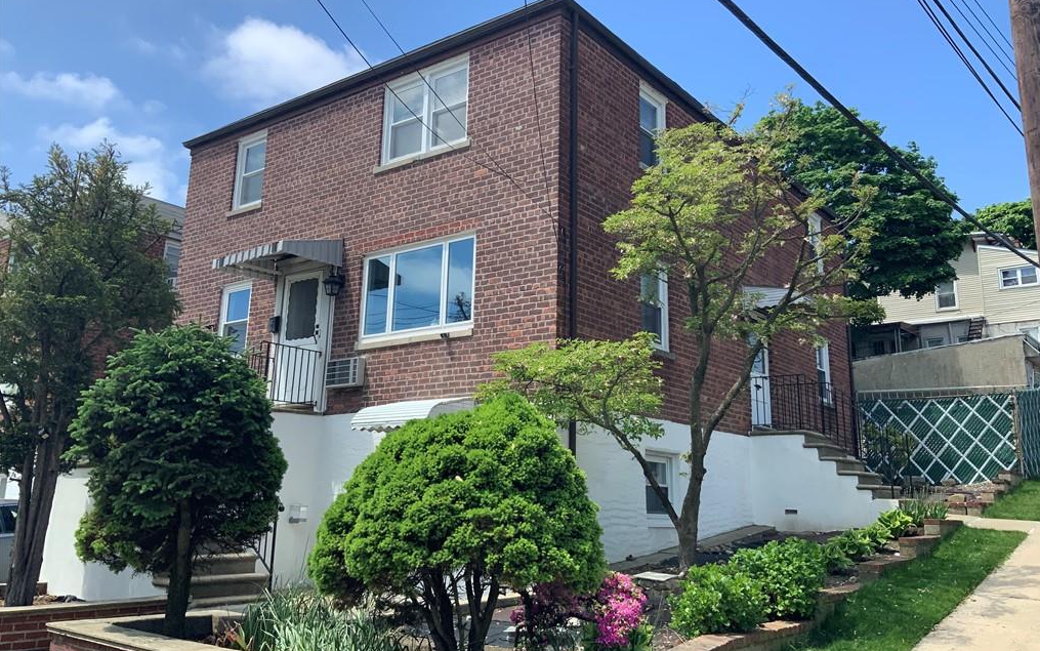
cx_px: 523
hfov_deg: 61.2
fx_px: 879
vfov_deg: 40.6
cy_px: 284
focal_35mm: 31
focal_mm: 3
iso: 16
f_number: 1.8
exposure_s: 1/1311
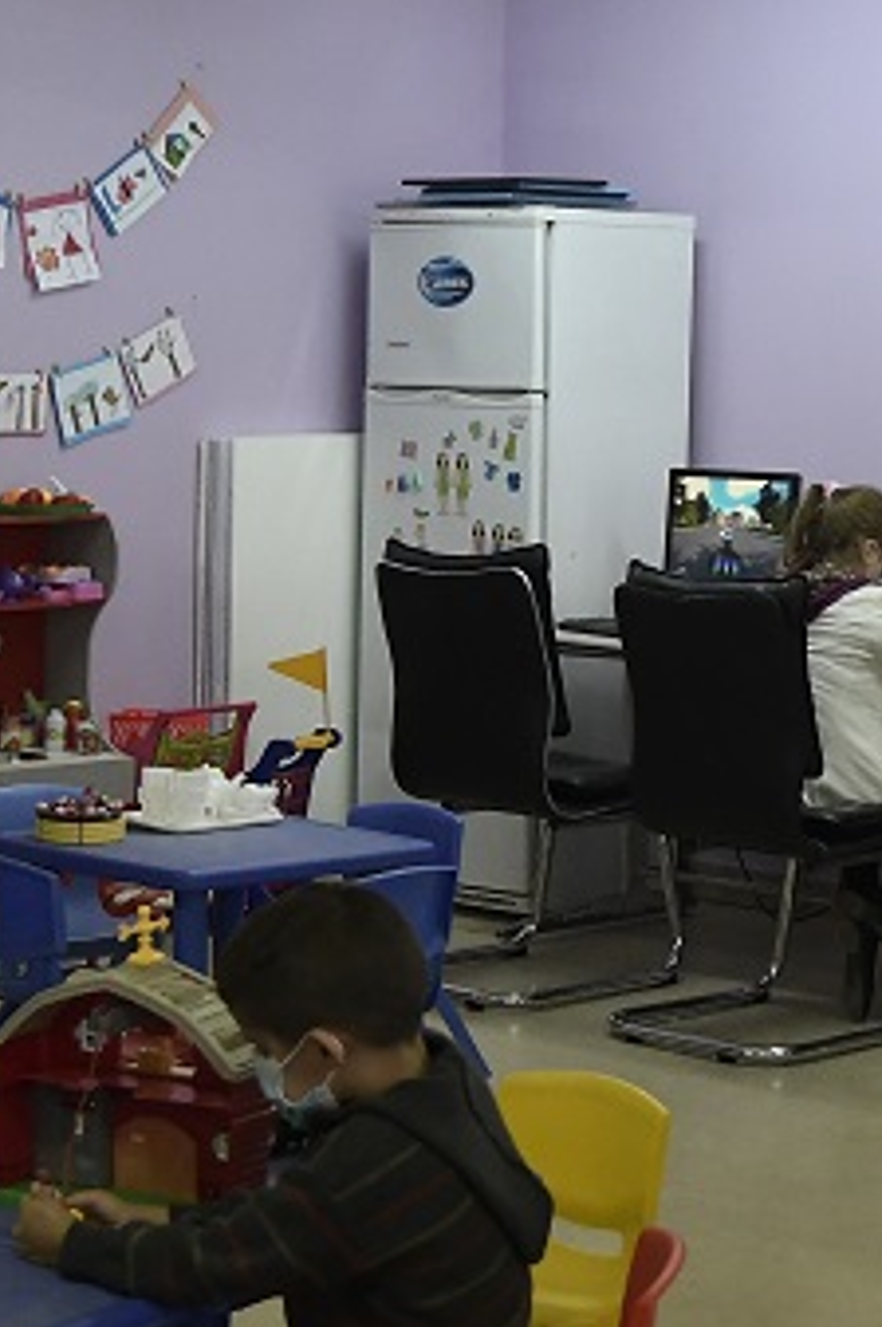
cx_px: 658
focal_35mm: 98
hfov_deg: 13.9
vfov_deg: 20.8
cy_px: 469
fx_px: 3609
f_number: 2.8
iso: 2500
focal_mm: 22
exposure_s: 1/500
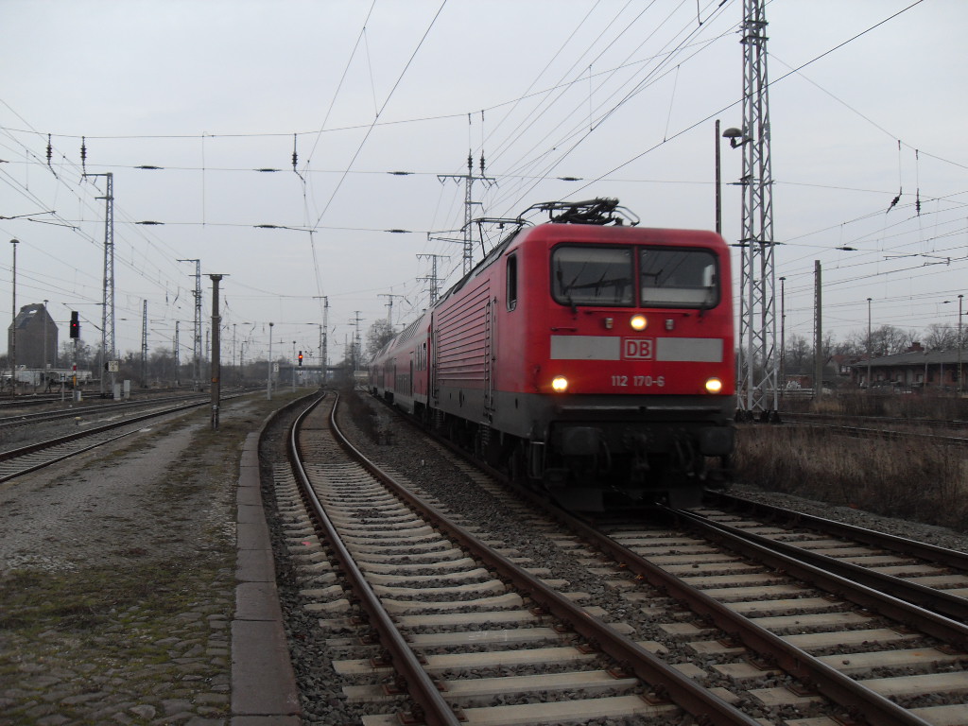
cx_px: 484
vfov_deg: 41.8
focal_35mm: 34
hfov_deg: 54.0
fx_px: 951
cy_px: 363
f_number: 2.8
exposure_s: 1/90
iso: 100
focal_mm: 6.3
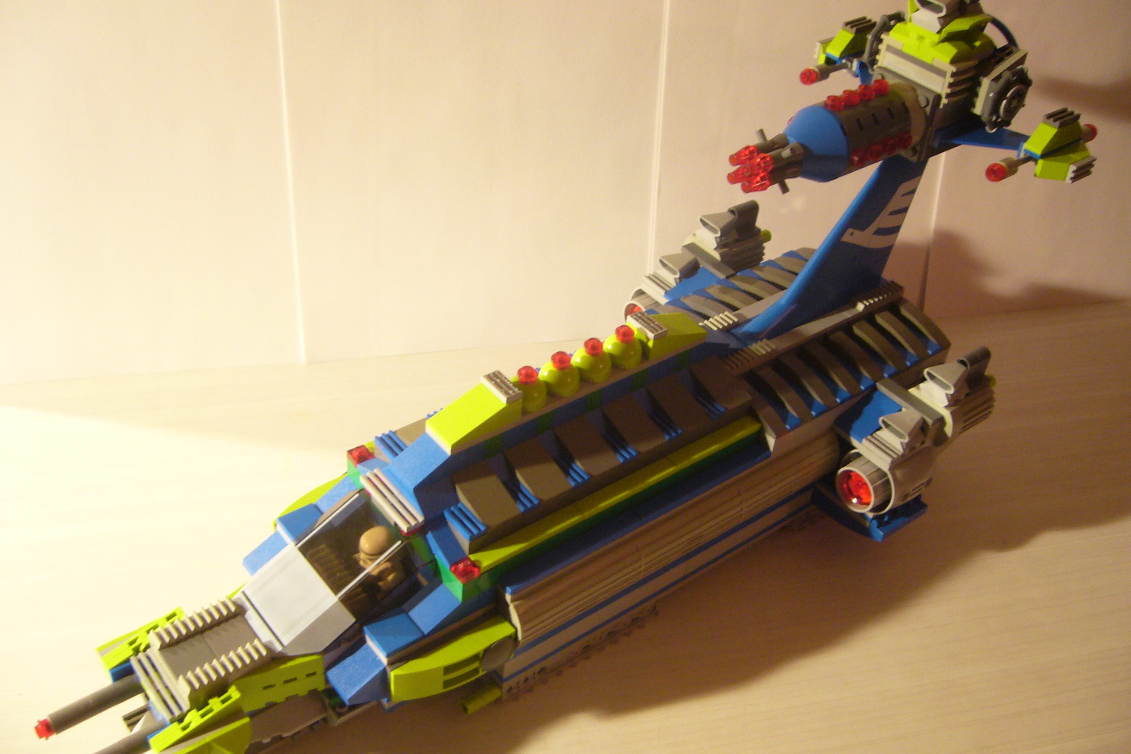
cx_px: 568
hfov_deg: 51.9
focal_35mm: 37
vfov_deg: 35.9
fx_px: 1162
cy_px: 375
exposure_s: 1/8
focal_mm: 5.8
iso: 160
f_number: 2.8
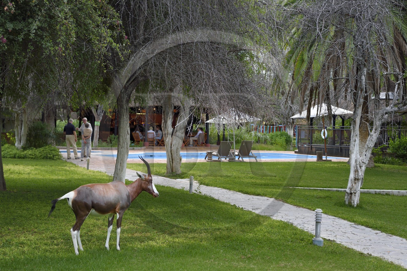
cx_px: 204
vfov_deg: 19.4
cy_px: 136
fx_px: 791
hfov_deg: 28.9
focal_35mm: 70
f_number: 5
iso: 1000
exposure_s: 1/100
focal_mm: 70
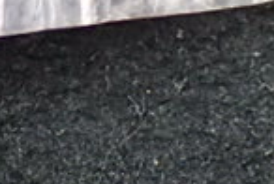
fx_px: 1701
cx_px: 36
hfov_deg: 9.2
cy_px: -100
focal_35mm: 223
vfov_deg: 6.1
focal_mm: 8.99
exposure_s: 1/200
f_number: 3.2
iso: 800
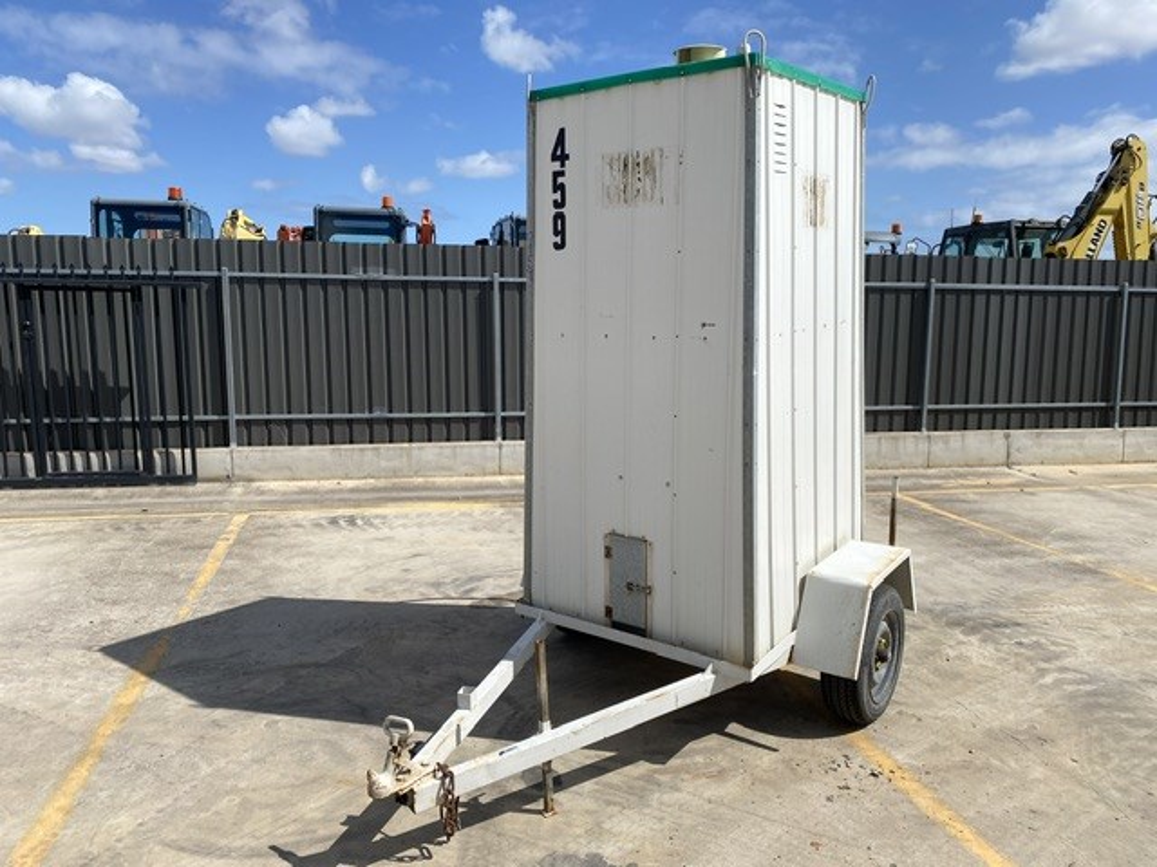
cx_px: 578
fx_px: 869
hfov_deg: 67.3
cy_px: 434
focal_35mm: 26
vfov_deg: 53.1
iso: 32
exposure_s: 1/5236
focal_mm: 4.25
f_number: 1.8
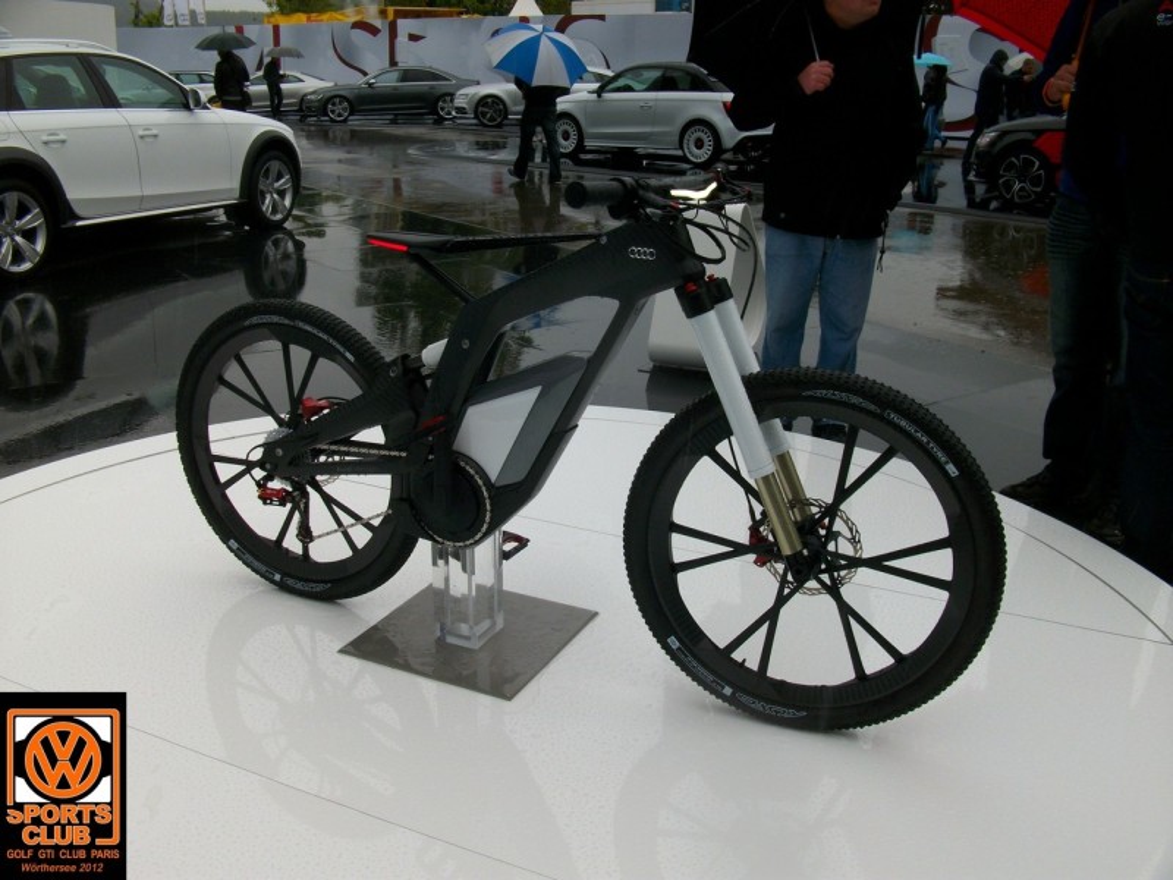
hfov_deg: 54.0
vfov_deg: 41.8
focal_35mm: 34
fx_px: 1152
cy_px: 440
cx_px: 586
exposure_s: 1/167
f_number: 5.5
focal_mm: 5.7
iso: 80
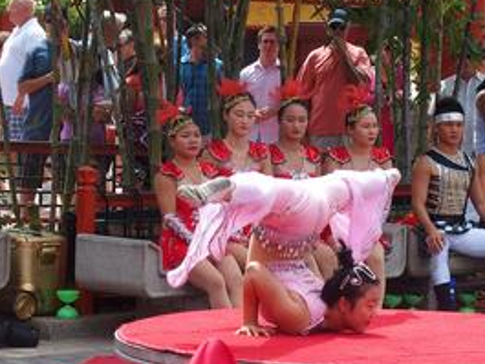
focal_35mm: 156
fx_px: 2187
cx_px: 253
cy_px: 229
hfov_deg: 12.7
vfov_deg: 9.5
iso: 100
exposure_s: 1/500
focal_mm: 19.6
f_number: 3.5
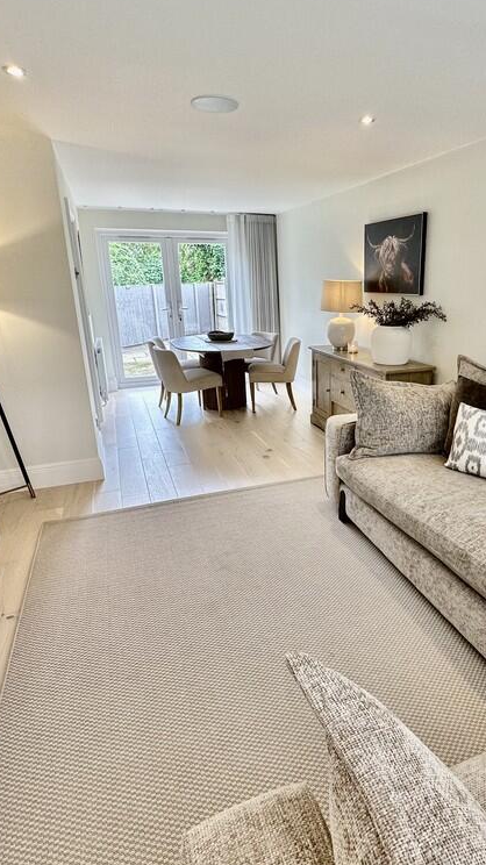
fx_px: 482
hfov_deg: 52.6
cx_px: 321
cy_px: 429
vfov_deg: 83.9
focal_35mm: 21
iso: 64
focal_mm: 2.22
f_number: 2.2
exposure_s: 1/100
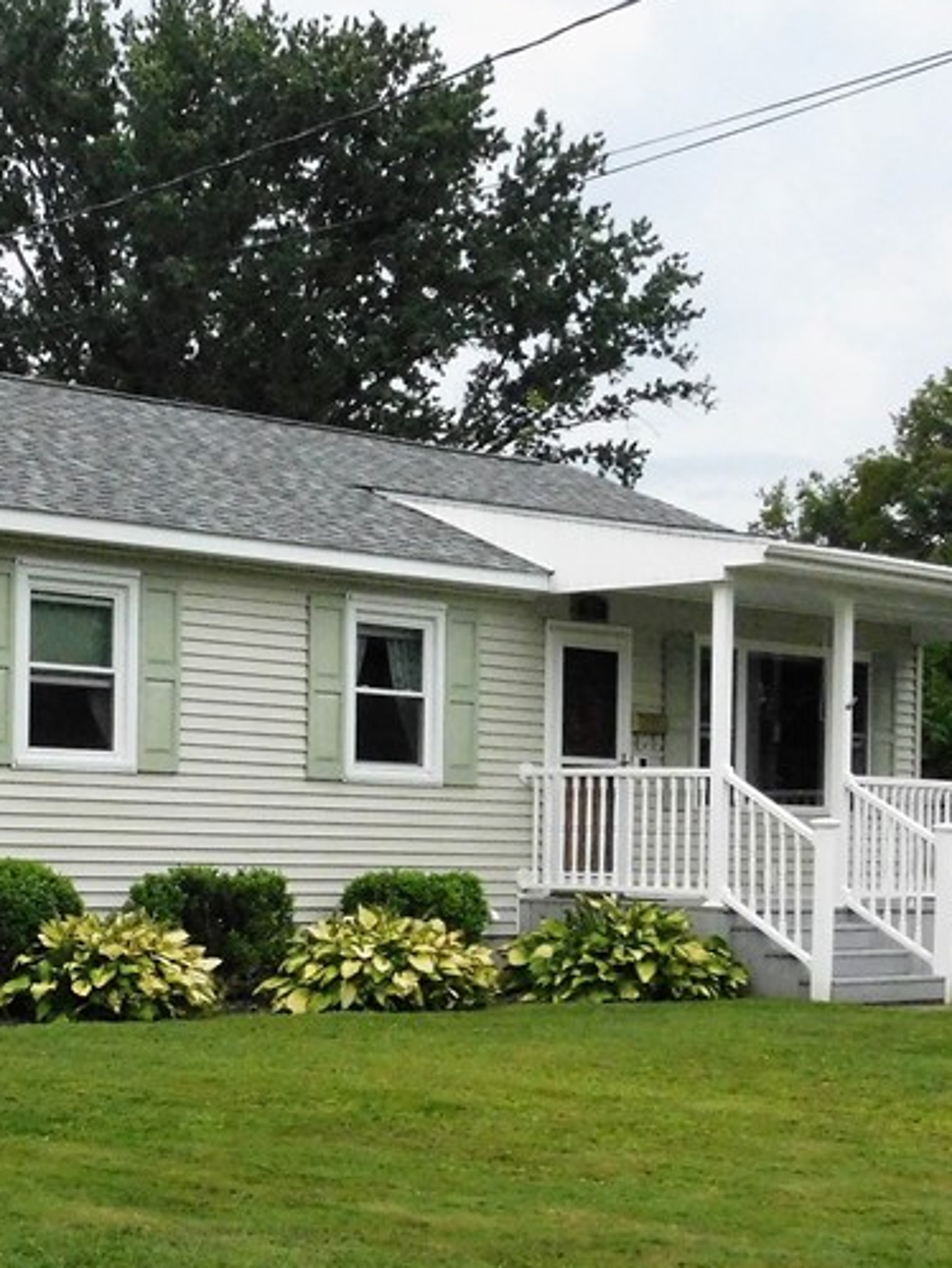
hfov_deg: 19.5
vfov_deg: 26.1
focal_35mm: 74
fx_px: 2711
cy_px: 866
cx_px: 66
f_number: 7
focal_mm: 6.3
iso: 800
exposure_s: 1/800
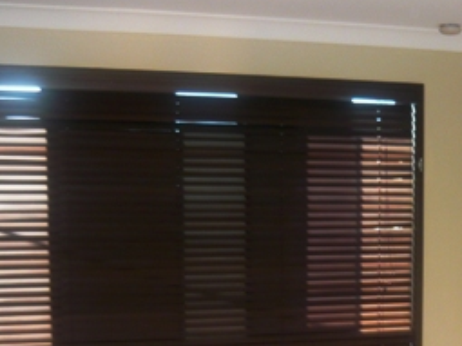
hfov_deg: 27.7
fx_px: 920
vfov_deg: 20.7
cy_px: 328
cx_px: 360
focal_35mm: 69
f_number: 2.8
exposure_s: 1/30
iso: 125
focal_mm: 5.5
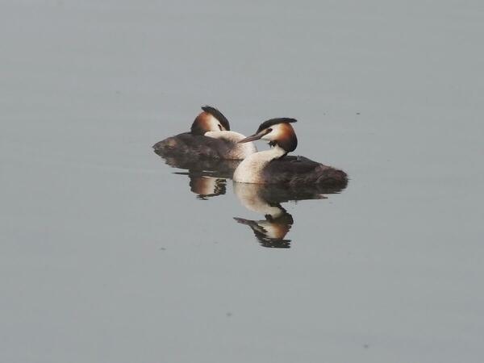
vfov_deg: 1.9
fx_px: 11186
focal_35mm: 800
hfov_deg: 2.5
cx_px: 242
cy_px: 182
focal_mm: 400
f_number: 8
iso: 320
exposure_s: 1/640
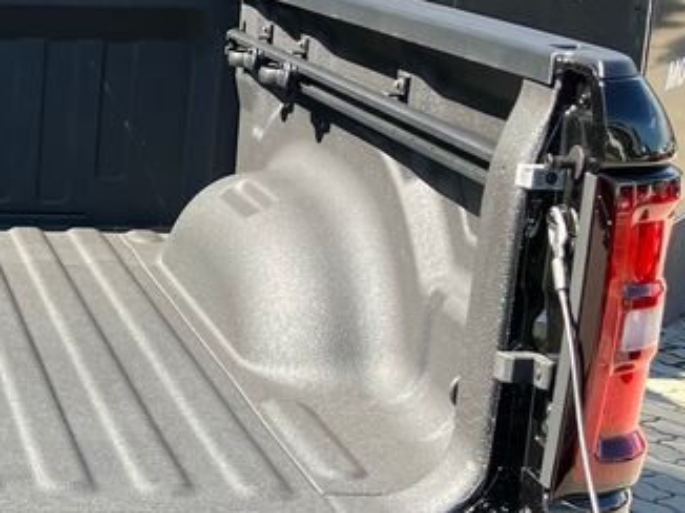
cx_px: -174
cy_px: 347
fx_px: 1740
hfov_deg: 20.6
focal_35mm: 88
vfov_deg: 16.7
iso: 32
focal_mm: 3.99
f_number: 1.8
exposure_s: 1/368
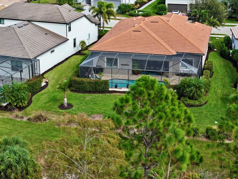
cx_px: 125
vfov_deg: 19.6
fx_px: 516
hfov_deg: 26.0
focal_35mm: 75
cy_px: 88
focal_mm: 19.35
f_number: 2.8
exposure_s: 1/640
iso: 120
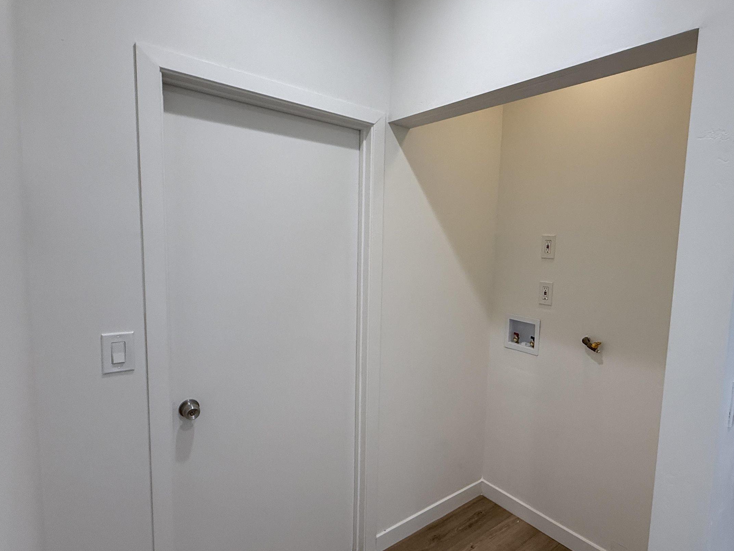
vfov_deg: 66.0
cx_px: 449
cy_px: 286
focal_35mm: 20
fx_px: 424
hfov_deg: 80.5
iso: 160
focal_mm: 2.22
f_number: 2.2
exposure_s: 1/120
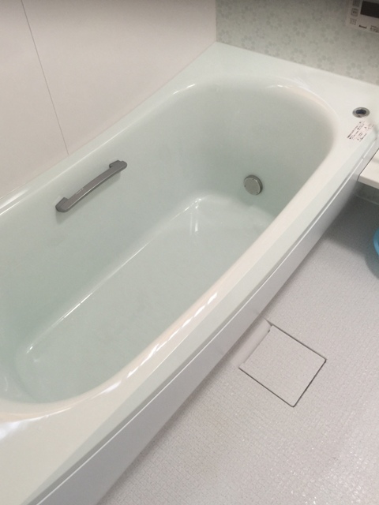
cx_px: 190
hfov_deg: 48.2
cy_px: 252
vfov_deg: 61.7
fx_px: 423
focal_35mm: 29
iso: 50
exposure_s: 1/15
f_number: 2.2
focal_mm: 4.15
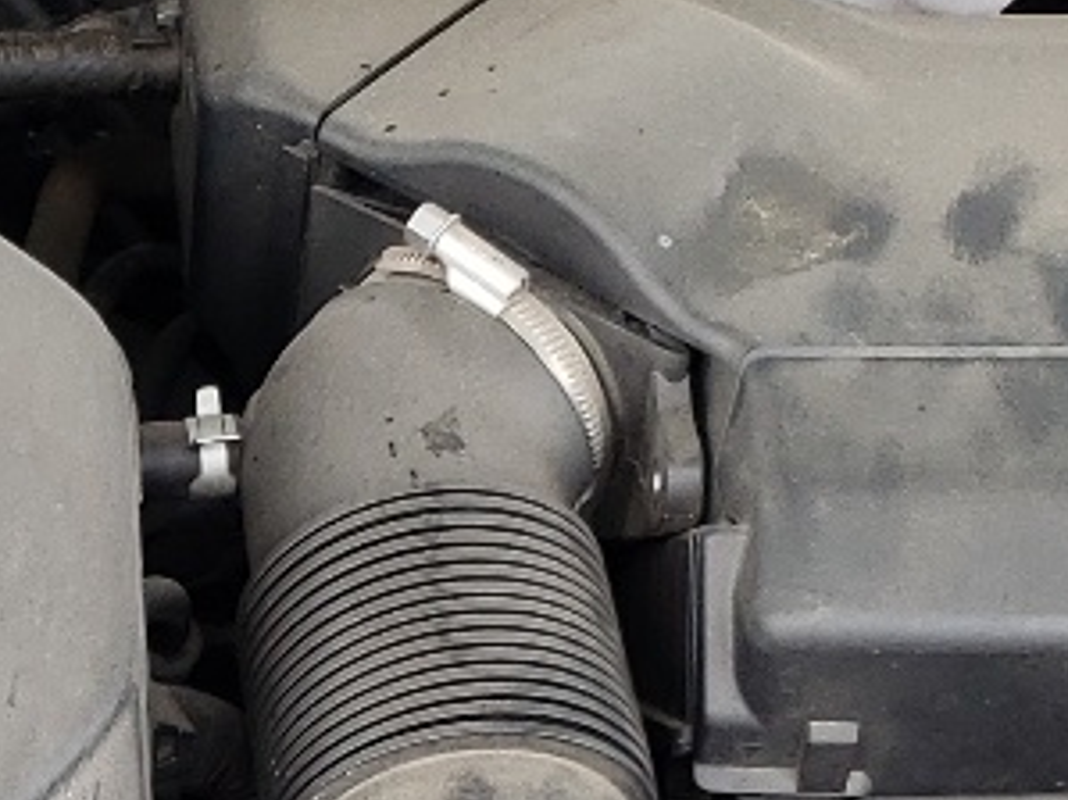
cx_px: -200
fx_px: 4287
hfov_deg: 13.8
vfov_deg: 10.1
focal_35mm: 139
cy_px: 1371
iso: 50
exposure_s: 1/263
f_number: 1.5
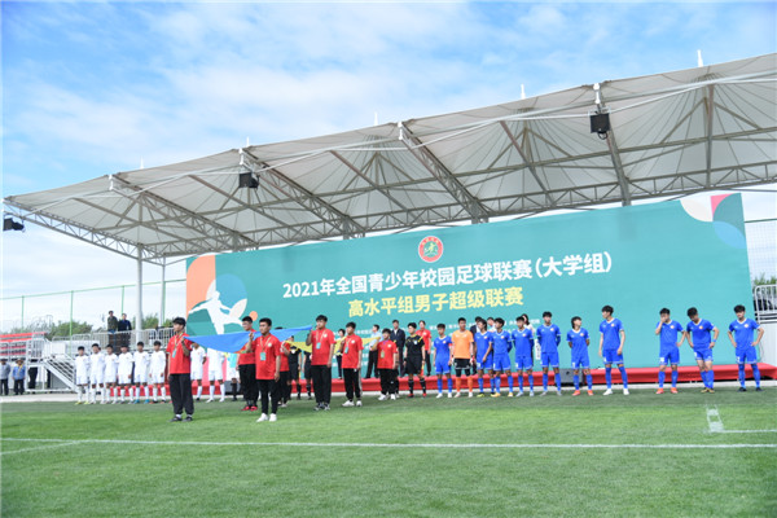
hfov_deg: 58.7
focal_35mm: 32
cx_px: 388
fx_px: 691
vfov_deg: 41.1
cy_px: 259
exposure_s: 1/640
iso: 100
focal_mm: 32
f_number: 4
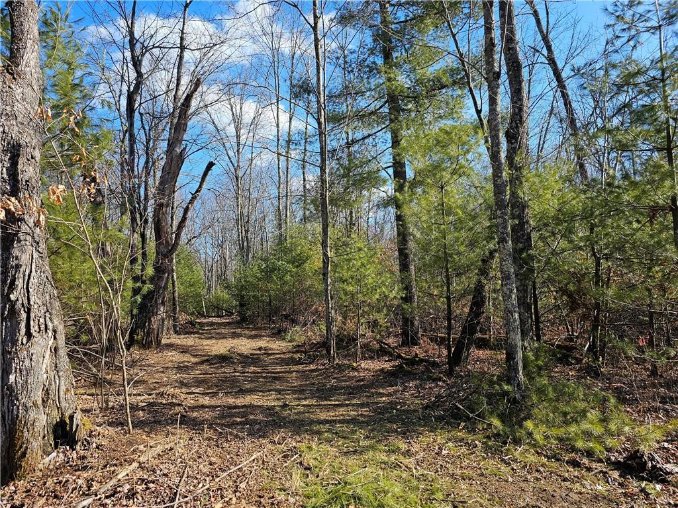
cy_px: 254
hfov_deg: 73.9
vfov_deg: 58.9
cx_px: 339
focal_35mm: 23
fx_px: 450
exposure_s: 1/321
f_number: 1.7
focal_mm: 6.3
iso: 10
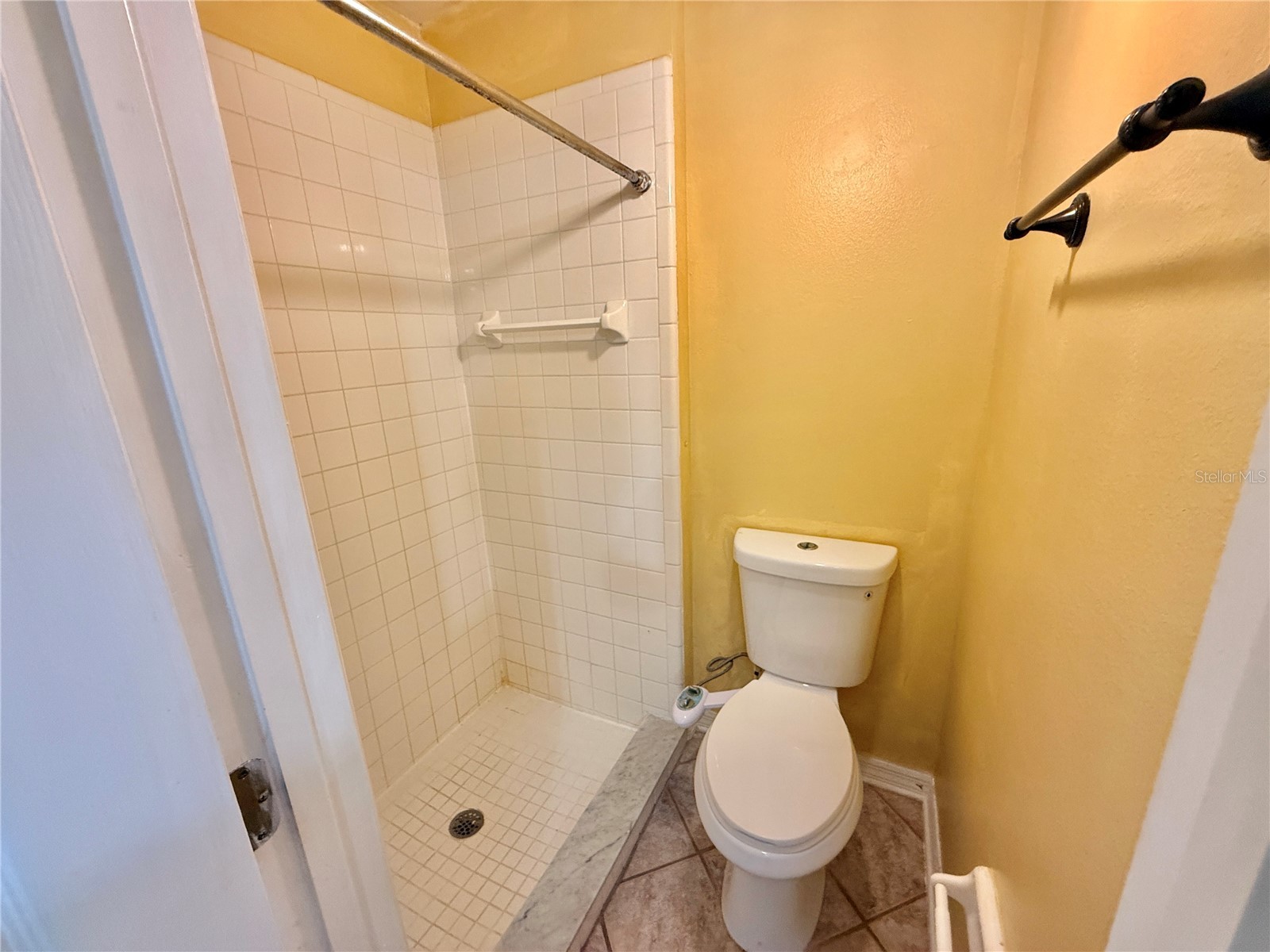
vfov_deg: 85.7
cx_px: 635
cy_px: 476
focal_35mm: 14
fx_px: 514
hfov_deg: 102.1
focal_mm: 2.22
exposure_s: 1/60
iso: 250
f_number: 2.2
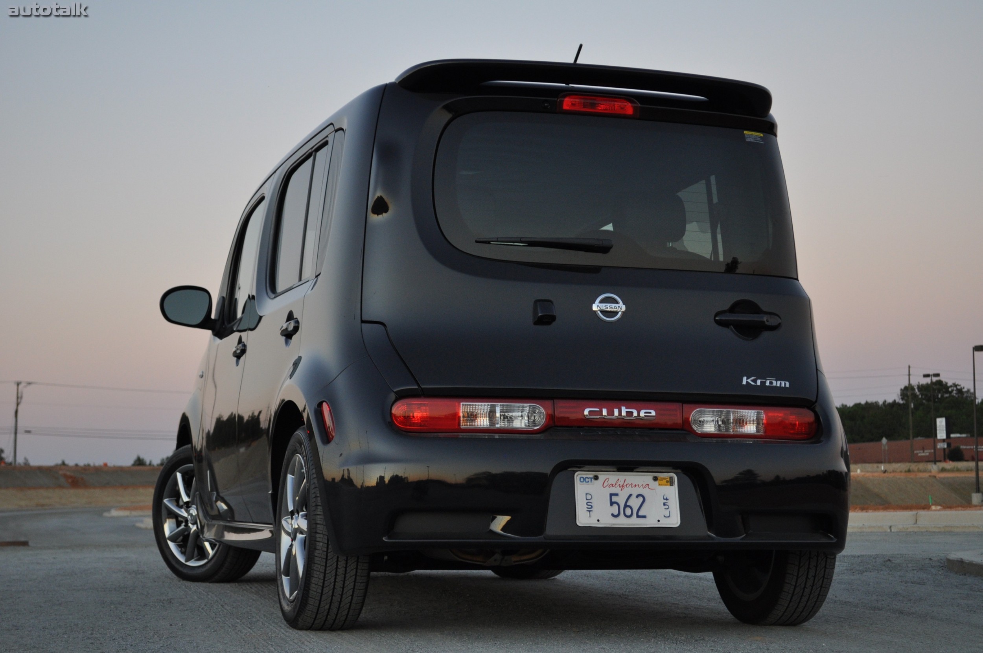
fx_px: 1800
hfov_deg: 30.5
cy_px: 326
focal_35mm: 66
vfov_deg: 20.6
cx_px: 492
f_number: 5.3
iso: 560
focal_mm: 44
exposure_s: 1/60
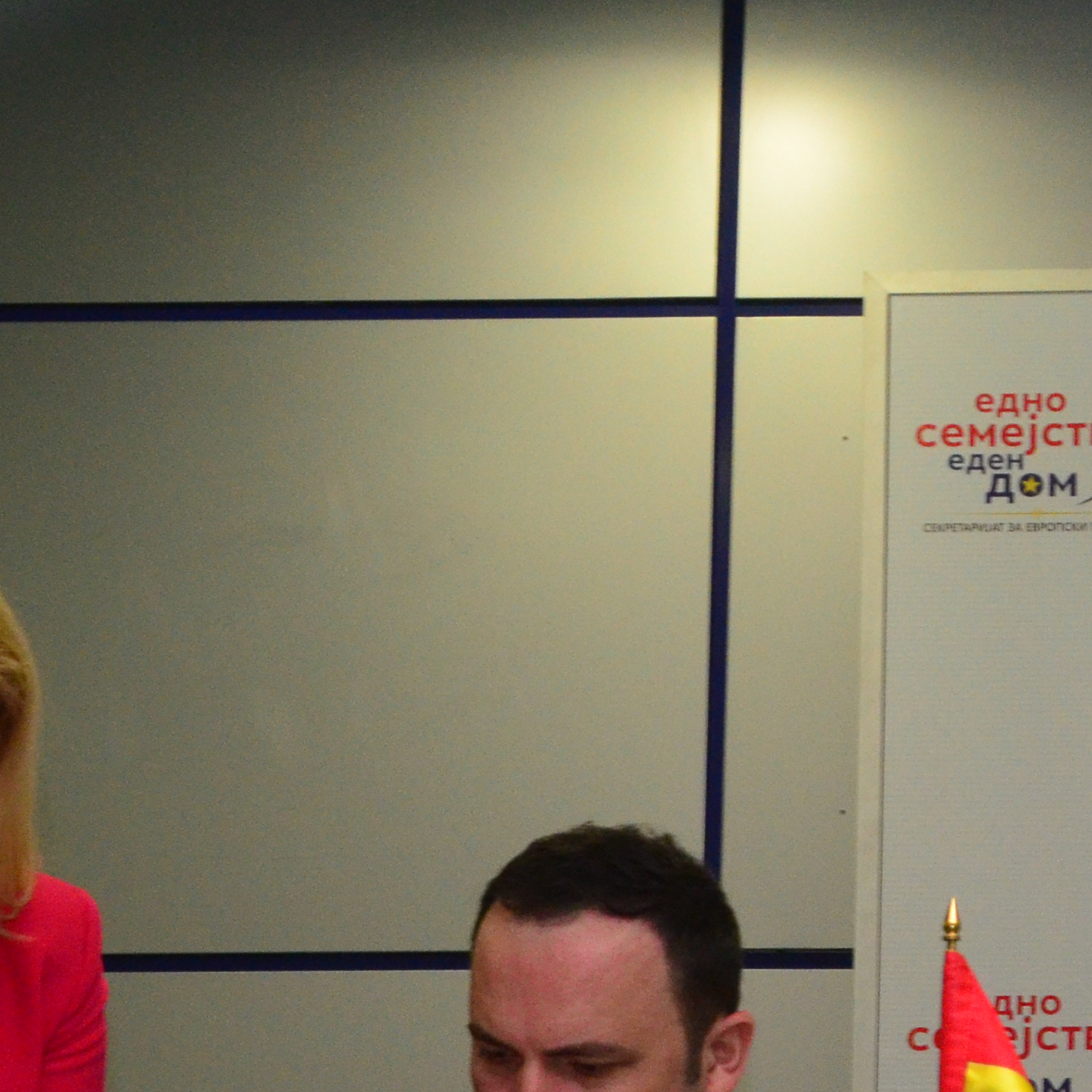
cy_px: 735
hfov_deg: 12.2
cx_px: 1635
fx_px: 4890
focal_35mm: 137
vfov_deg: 12.7
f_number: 9
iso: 2000
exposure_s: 1/60
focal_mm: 32
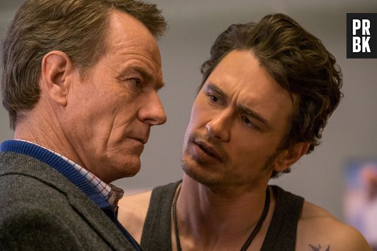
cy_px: 126
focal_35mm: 210
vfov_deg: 6.5
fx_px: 2198
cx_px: 188
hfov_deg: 9.8
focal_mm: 140
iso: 1600
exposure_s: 1/125
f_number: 4.5
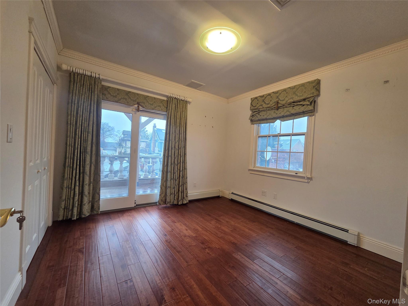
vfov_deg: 89.9
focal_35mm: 13
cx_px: 204
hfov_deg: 106.2
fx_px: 153
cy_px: 153
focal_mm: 2.2
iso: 250
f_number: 2.2
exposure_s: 1/60
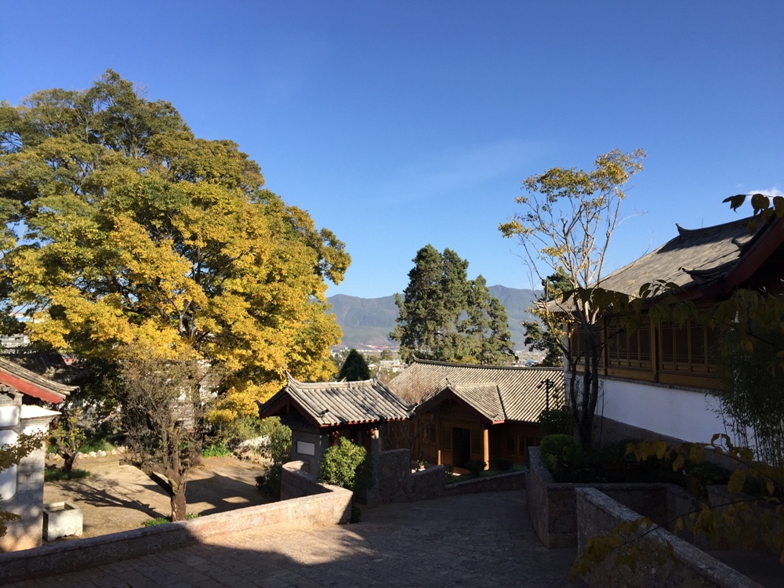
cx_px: 392
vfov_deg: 48.2
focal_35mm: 29
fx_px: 657
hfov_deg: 61.7
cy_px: 294
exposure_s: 1/1068
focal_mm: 4.15
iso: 32
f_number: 2.2
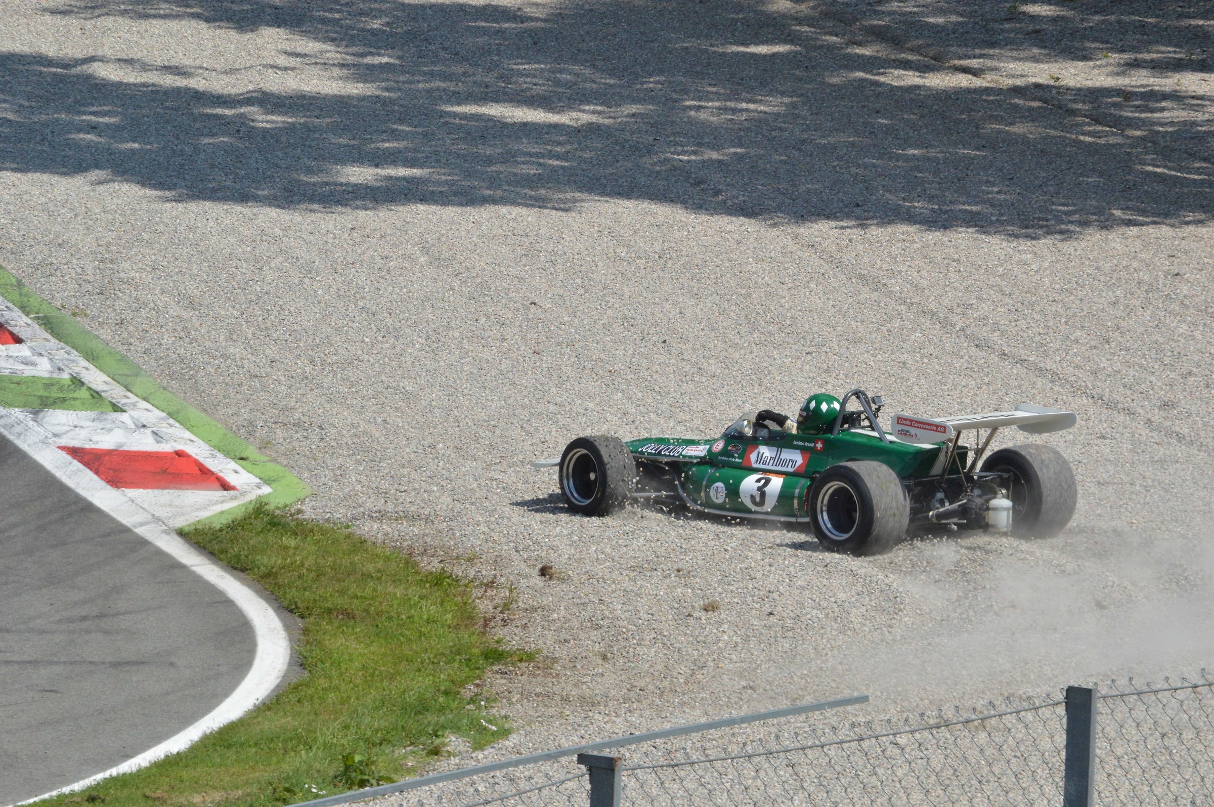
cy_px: 404
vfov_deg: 3.4
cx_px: 607
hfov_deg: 5.1
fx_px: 13643
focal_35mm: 405
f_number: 20
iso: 800
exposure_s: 1/500
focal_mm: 270
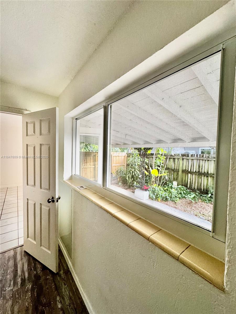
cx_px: 118
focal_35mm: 14
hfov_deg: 85.7
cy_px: 157
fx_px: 127
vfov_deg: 102.1
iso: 250
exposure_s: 1/60
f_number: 2.2
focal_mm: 2.22
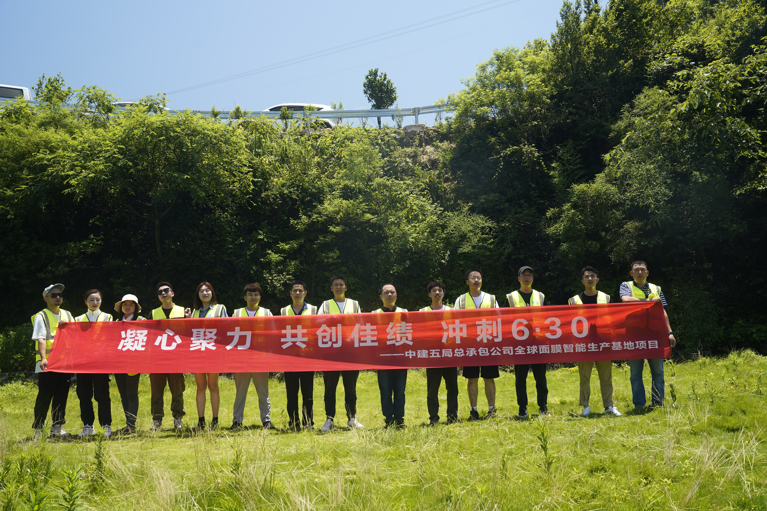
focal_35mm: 31
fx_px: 660
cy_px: 256
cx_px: 384
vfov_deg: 42.3
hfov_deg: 60.3
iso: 400
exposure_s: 1/250
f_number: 7.1
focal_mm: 31
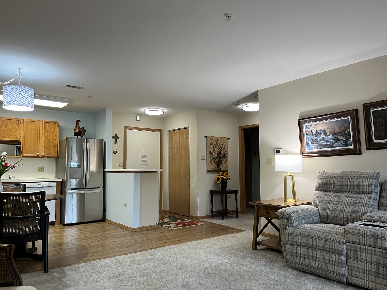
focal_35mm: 26
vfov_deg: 53.1
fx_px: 291
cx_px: 194
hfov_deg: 67.3
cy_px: 145
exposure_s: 1/60
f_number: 1.6
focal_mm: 5.1
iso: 125
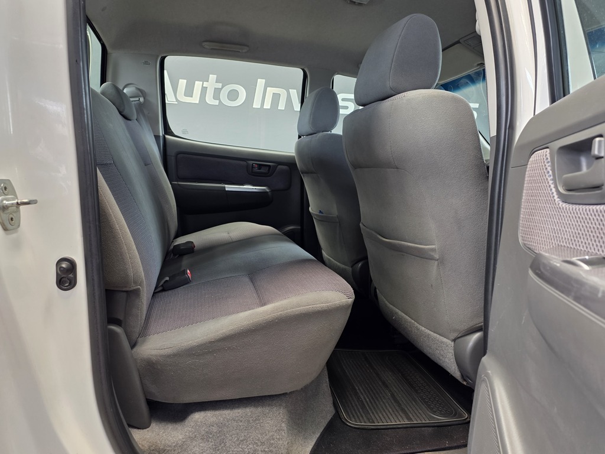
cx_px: 302
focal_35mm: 23
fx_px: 402
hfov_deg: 73.9
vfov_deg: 58.9
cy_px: 227
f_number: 1.7
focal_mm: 6.25
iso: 125
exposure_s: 1/180
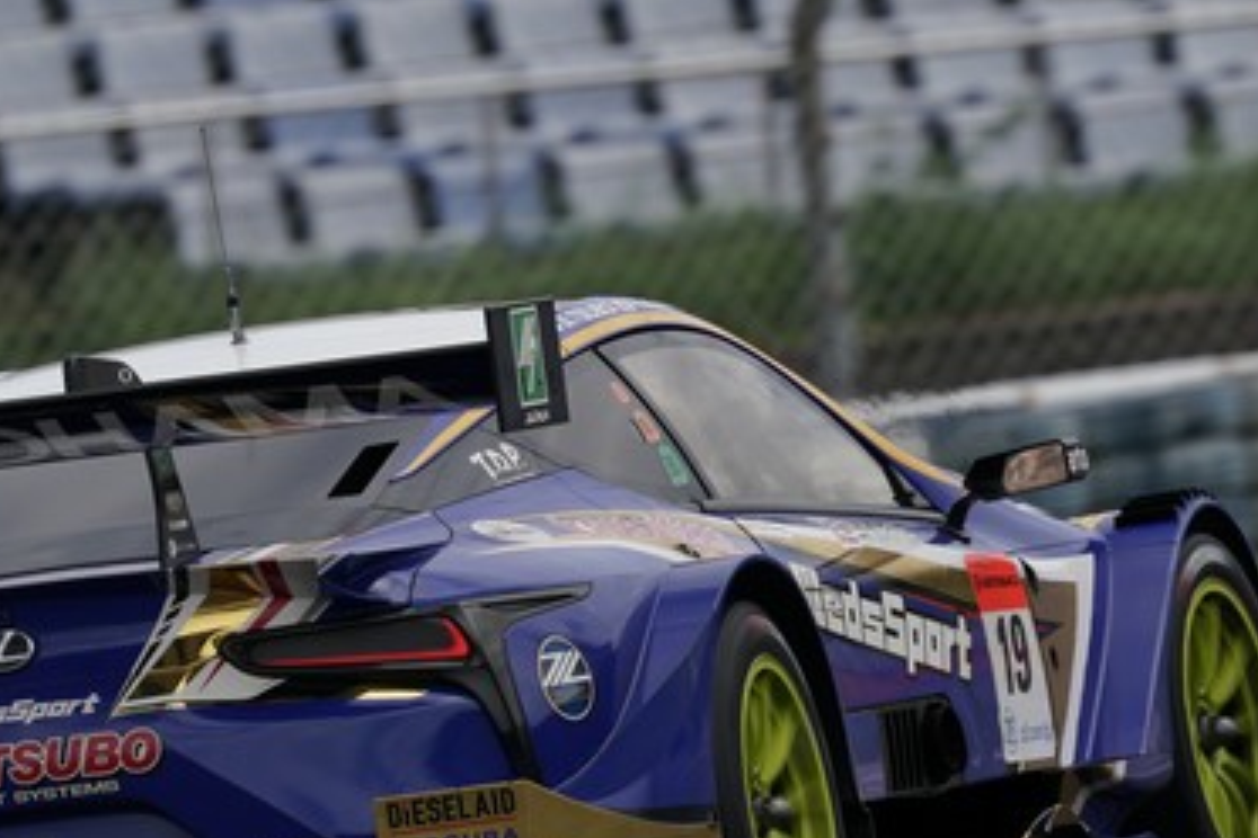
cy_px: 537
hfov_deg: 1.3
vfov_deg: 0.8
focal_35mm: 1625
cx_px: 653
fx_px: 56780
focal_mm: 840
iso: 200
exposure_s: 1/400
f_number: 11
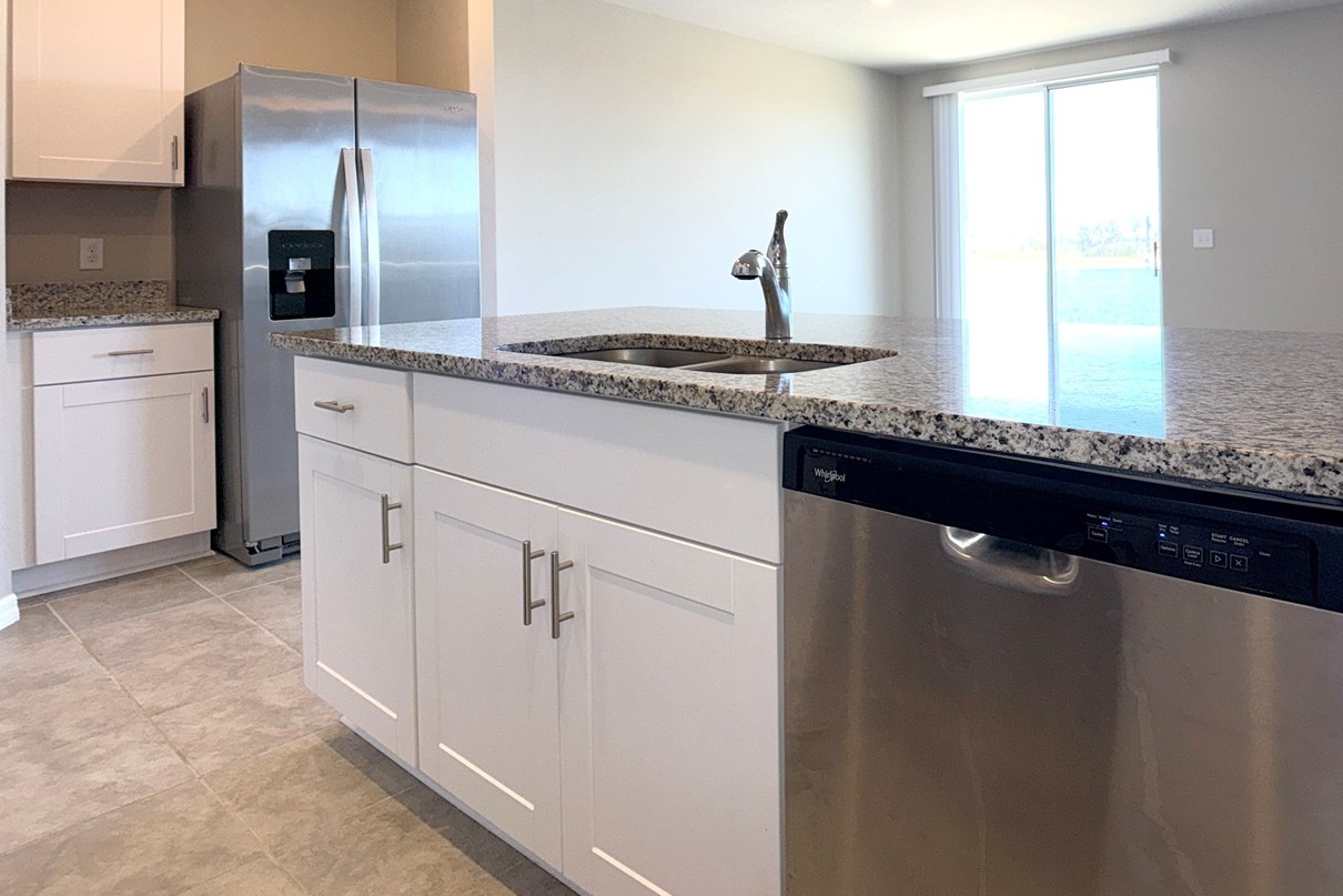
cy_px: 245
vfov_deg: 39.1
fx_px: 1231
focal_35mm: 33
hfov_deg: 56.8
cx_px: 798
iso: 50
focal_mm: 6.76
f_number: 1.78
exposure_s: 1/224
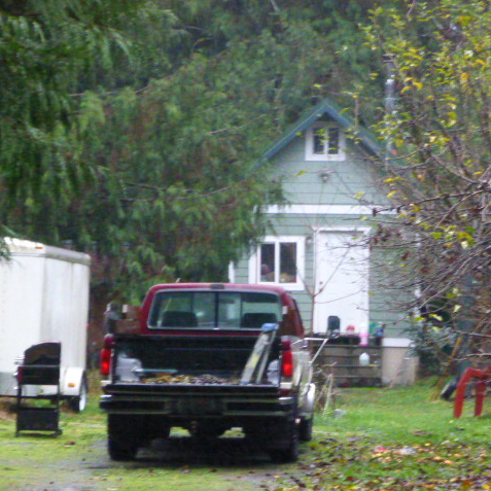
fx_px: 2760
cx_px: 276
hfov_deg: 10.2
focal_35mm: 172
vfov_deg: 10.2
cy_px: 245
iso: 3200
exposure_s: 1/80
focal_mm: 25.9
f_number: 5.4
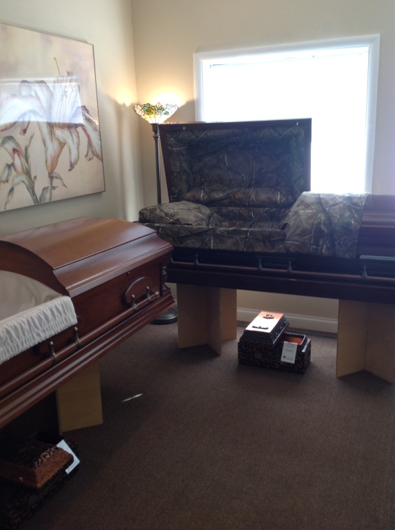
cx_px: 198
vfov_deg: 52.7
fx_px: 534
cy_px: 265
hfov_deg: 40.6
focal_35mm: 35
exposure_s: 1/24
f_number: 2.4
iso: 64
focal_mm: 4.28
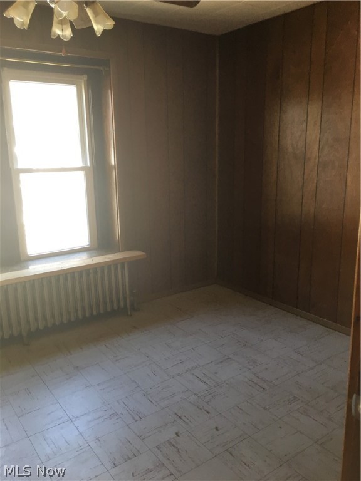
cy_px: 240
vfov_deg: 61.7
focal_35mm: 29
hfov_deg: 48.2
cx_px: 180
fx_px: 403
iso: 32
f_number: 2.2
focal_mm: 4.15
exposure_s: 1/30
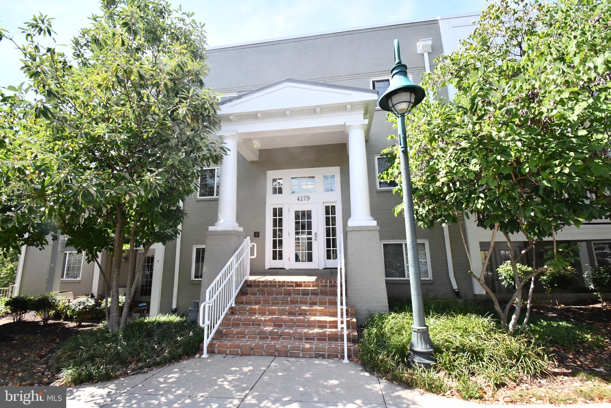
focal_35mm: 15
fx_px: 255
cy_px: 204
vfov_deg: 77.3
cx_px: 306
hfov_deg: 100.4
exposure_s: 1/800
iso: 4000
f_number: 14
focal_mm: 10
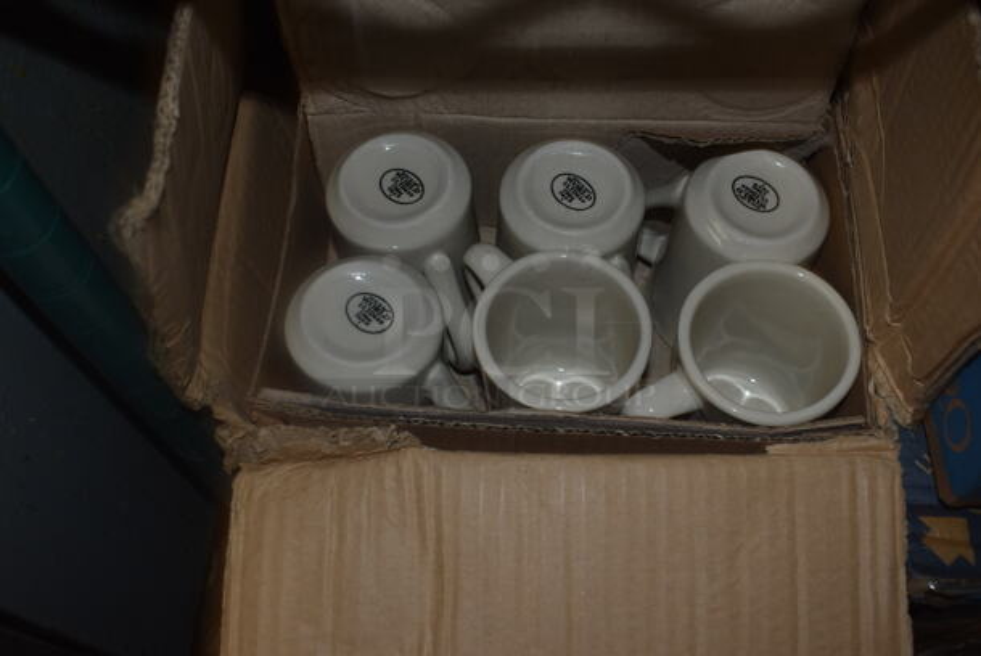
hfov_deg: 53.1
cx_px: 490
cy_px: 328
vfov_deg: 37.0
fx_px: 982
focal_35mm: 36
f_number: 5.6
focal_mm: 24
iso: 200
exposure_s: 1/30
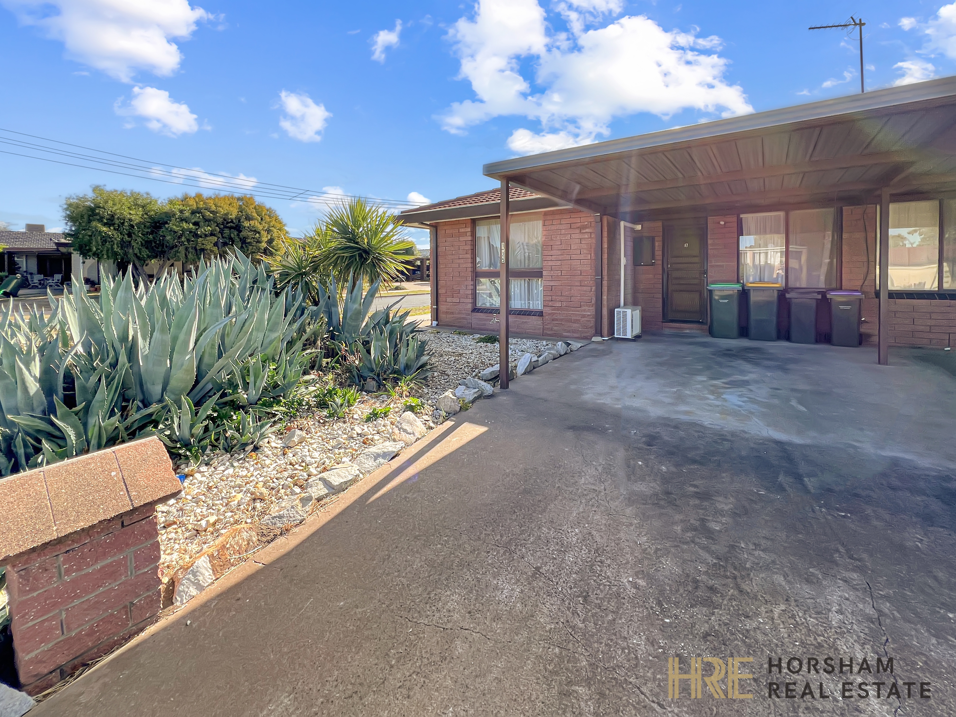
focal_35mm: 13
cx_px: 478
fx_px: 359
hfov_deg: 106.2
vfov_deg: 89.9
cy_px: 358
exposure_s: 1/727
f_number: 1.8
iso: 32
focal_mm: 1.57
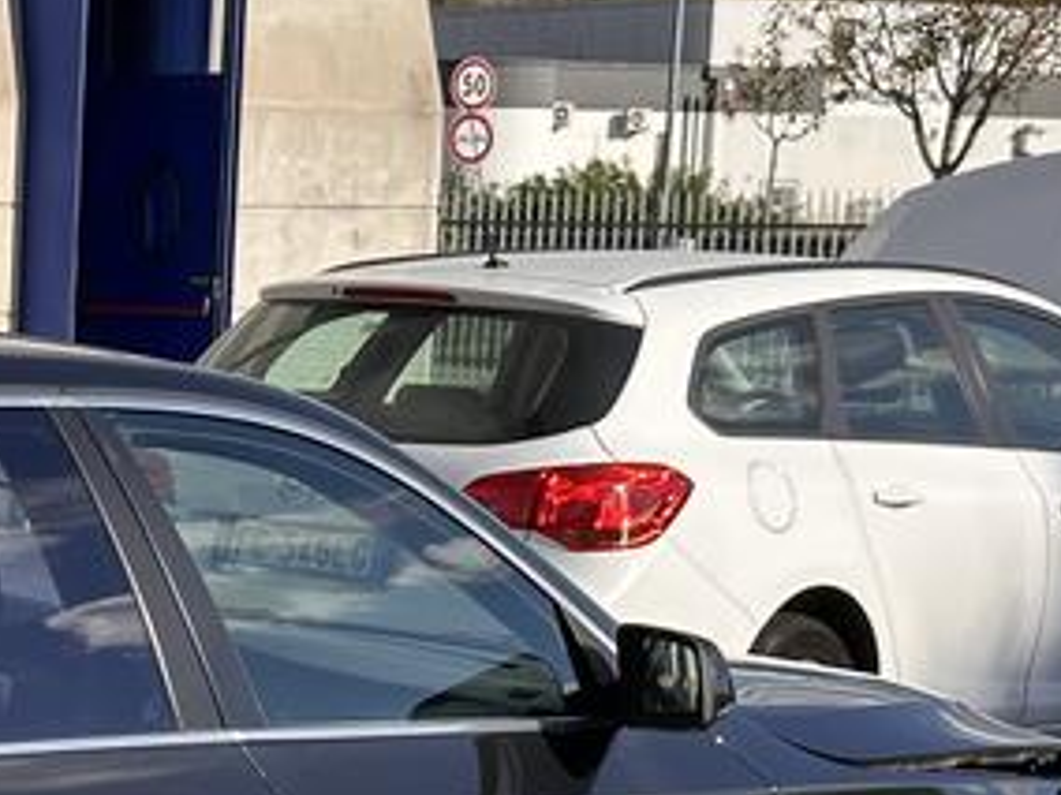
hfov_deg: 12.4
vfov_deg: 9.6
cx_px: -501
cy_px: 931
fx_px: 4659
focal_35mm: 152
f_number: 1.78
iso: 64
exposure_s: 1/3155
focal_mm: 6.86
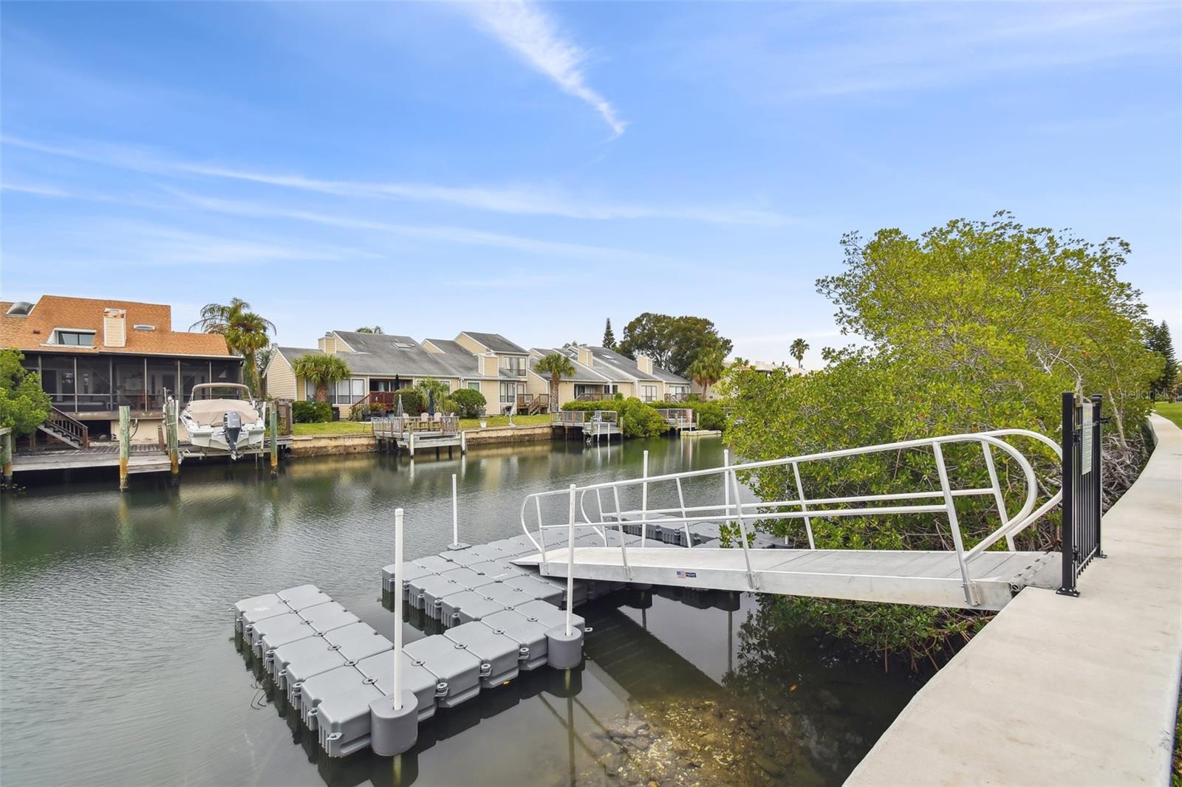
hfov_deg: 100.4
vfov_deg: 77.3
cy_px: 394
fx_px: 492
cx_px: 591
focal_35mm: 15
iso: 100
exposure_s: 1/250
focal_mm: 10
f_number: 6.3
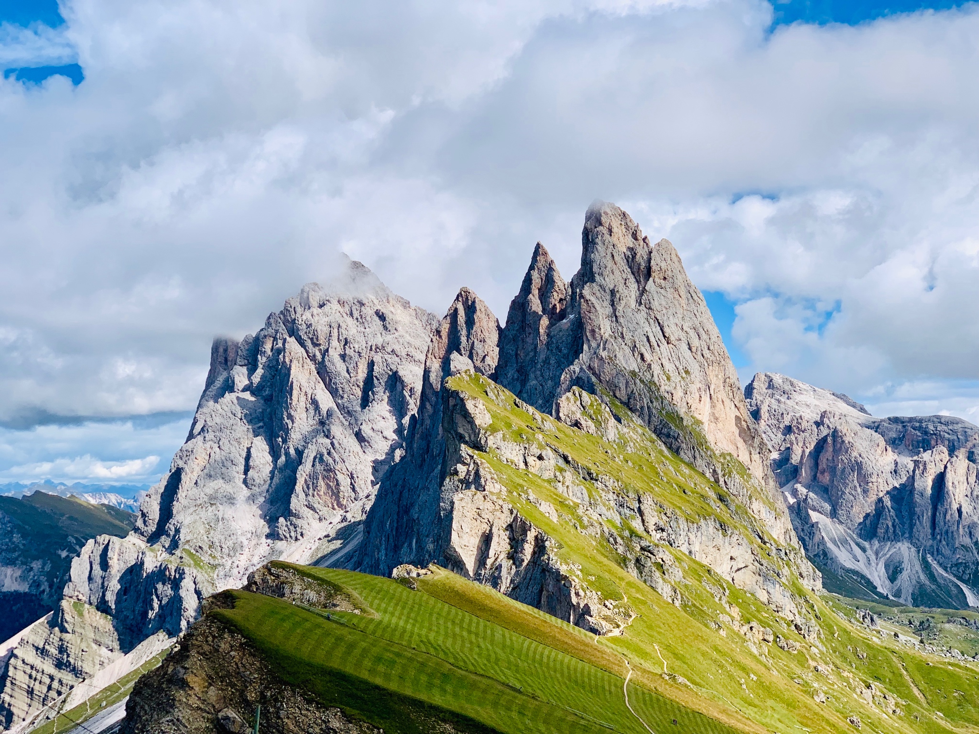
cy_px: 367
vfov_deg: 28.0
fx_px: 1471
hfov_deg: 36.8
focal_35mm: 52
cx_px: 490
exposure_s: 1/1712
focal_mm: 6
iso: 16
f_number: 2.4
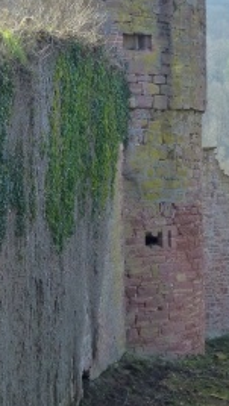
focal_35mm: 112
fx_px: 1208
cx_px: 58
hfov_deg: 10.8
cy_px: 161
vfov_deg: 19.1
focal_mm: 7.9
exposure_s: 1/200
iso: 160
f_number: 4.1
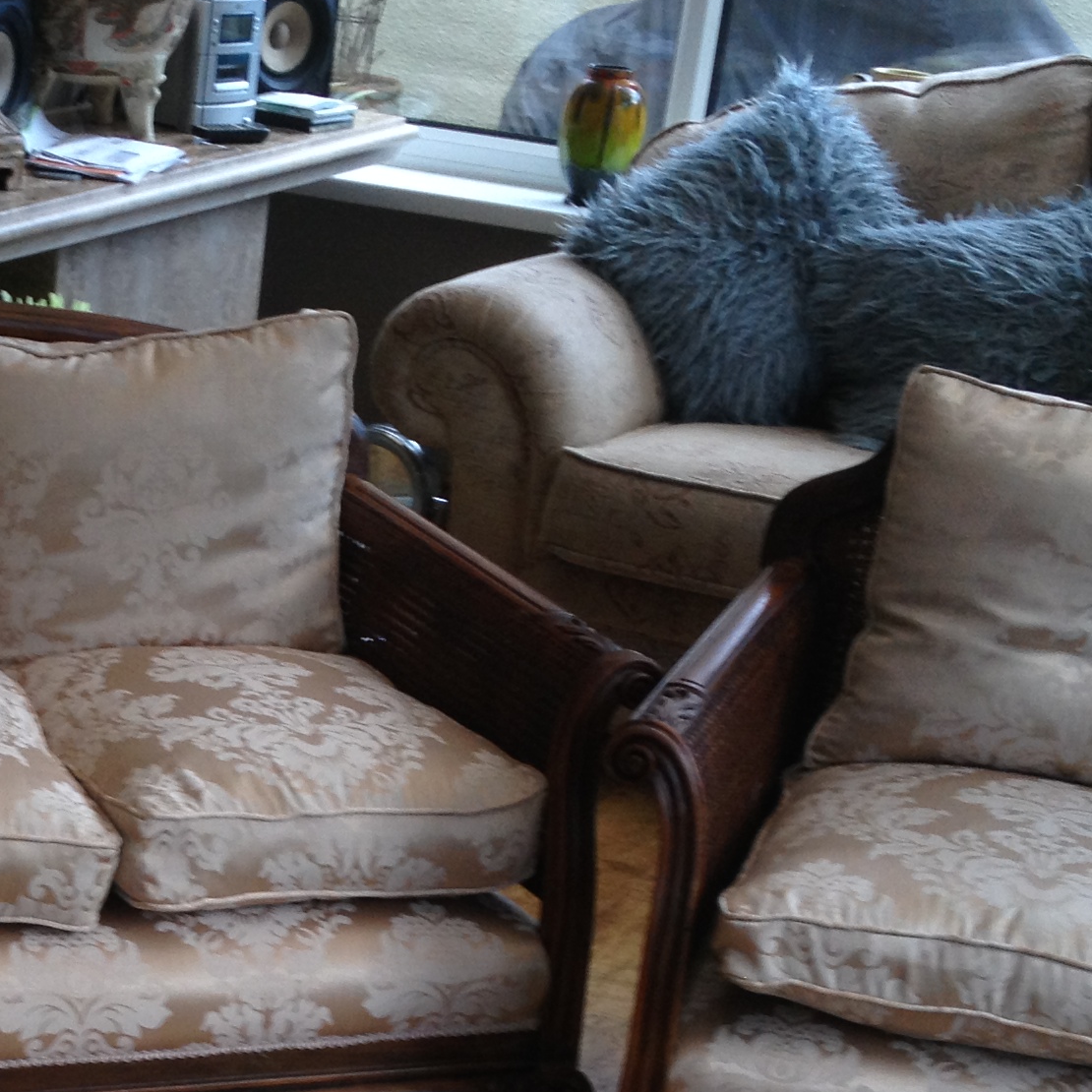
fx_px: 3248
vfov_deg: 18.8
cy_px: 973
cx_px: 31
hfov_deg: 18.6
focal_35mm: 91
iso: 50
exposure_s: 1/30
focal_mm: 4.28
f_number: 2.4
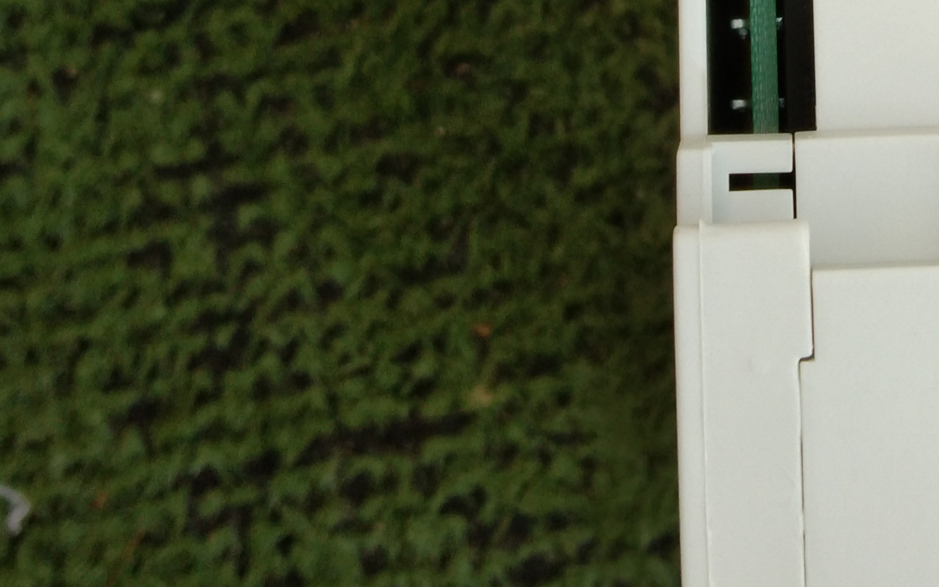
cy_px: -202
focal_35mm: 81
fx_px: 2073
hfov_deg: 24.7
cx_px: 869
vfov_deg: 15.3
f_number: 2.2
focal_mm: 3.65
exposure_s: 1/50
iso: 83
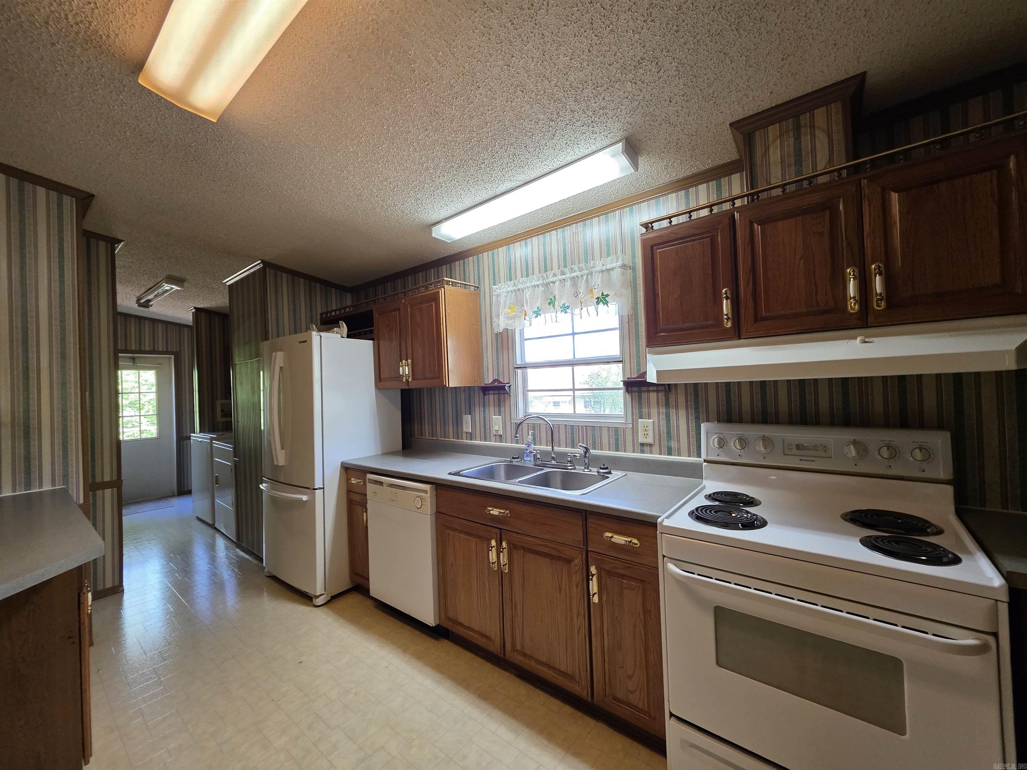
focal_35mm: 13
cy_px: 385
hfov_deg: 106.2
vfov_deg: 89.9
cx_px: 514
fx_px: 386
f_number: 1.9
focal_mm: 2.2
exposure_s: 1/120
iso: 250
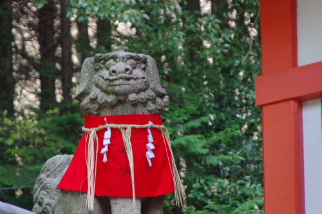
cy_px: 107
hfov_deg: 7.6
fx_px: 2412
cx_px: 161
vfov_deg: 5.1
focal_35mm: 270
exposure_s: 1/250
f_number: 7.1
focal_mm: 180
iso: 3200
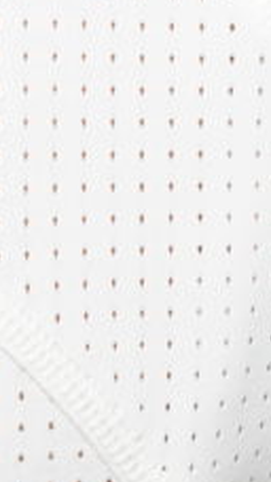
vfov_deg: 10.2
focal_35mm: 211
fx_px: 2699
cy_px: 366
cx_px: -97
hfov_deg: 5.7
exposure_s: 1/160
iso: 200
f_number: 7.1
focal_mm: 34
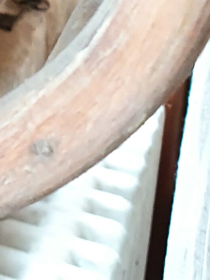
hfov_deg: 9.2
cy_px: -306
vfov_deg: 11.6
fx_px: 1214
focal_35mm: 150
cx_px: -226
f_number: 2.4
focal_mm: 4.32
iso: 320
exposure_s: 1/100
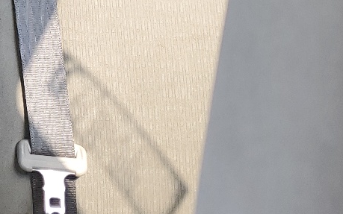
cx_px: -194
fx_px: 898
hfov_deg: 18.7
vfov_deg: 13.1
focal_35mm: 96
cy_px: -66
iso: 50
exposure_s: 1/185
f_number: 1.5
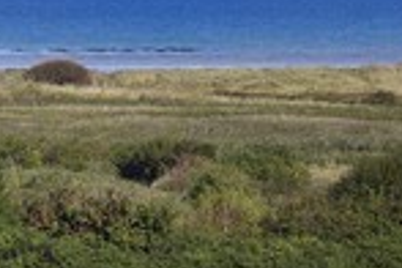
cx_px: -148
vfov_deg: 2.8
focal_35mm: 485
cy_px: 189
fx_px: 5415
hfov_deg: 4.2
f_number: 11
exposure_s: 1/320
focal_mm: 170
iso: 200
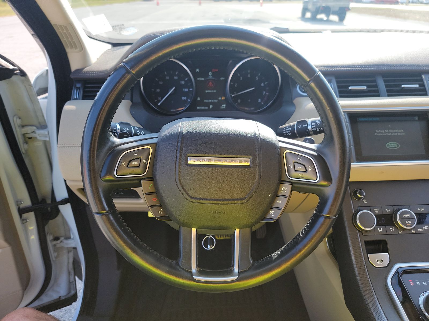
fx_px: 297
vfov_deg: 56.8
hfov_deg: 71.6
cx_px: 214
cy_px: 160
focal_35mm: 24
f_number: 1.8
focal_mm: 6.7
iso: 50
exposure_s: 1/143
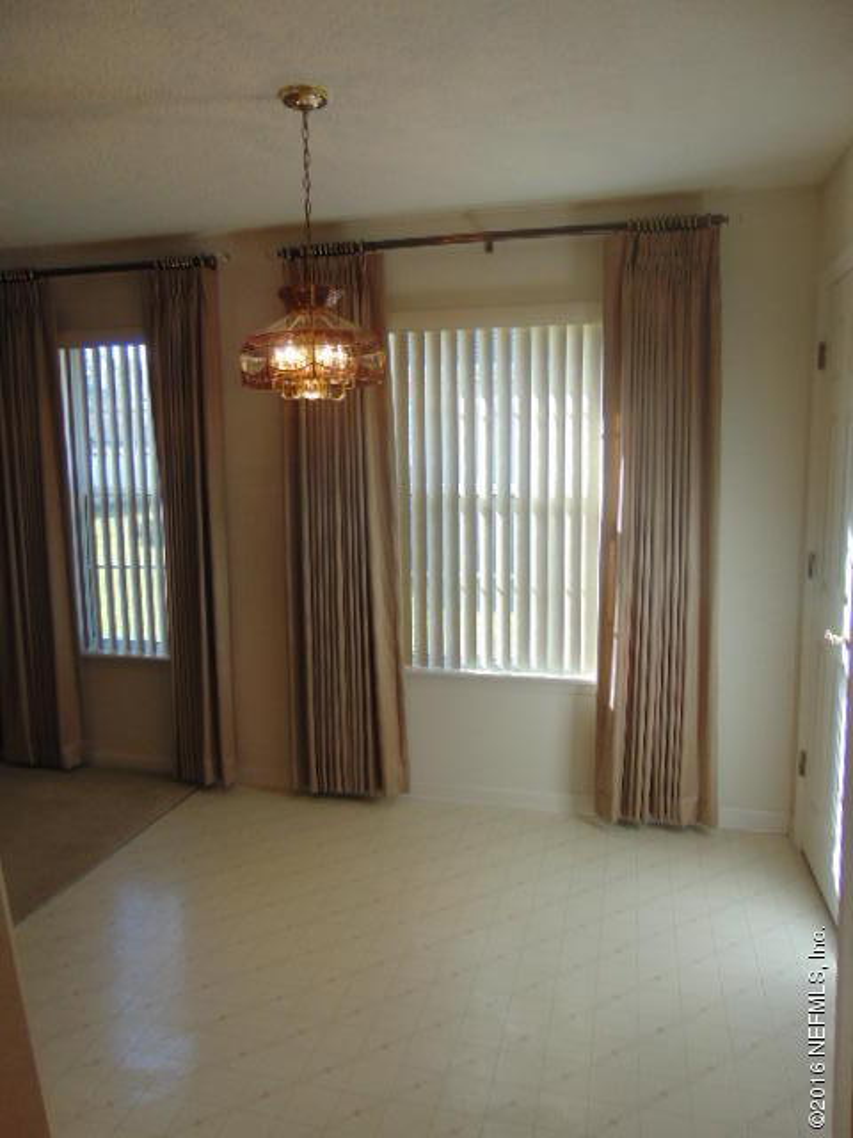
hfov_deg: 54.9
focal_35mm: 25
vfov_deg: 69.4
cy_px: 569
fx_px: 821
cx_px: 426
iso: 80
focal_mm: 4.5
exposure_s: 1/100
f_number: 3
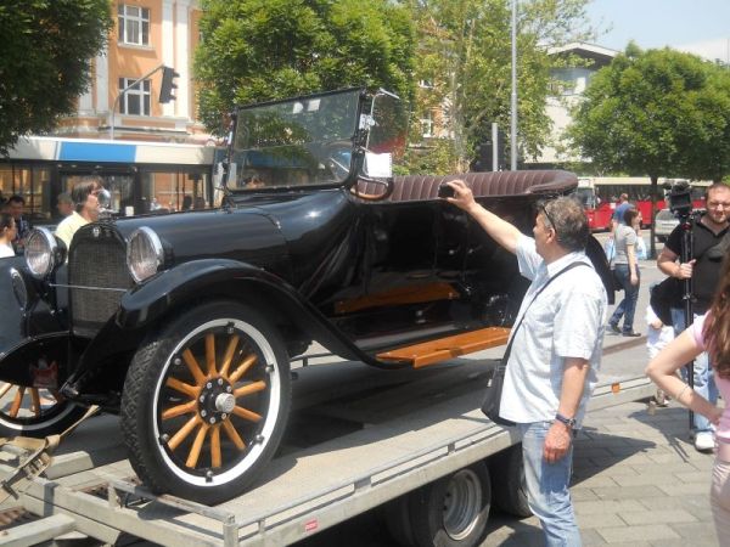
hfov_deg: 45.8
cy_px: 274
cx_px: 365
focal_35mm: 41
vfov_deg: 35.1
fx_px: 865
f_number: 5.5
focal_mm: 6.72
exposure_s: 1/200
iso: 80
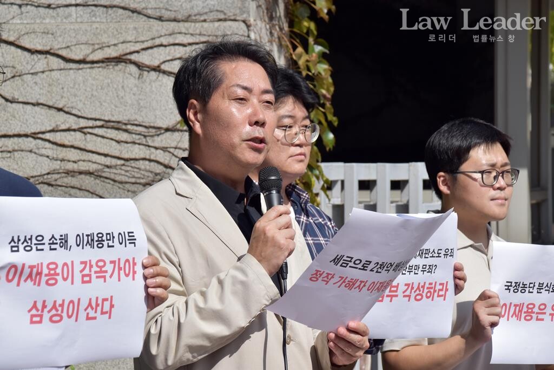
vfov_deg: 8.7
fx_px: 2424
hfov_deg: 13.0
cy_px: 185
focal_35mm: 158
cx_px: 277
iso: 200
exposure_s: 1/500
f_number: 11
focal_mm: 105
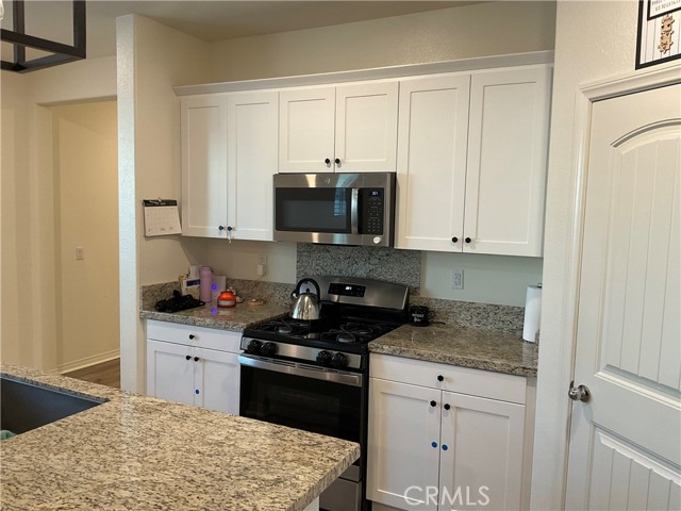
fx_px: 571
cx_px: 340
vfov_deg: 48.2
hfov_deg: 61.7
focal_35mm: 29
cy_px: 256
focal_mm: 3
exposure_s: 1/60
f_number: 1.8
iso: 100
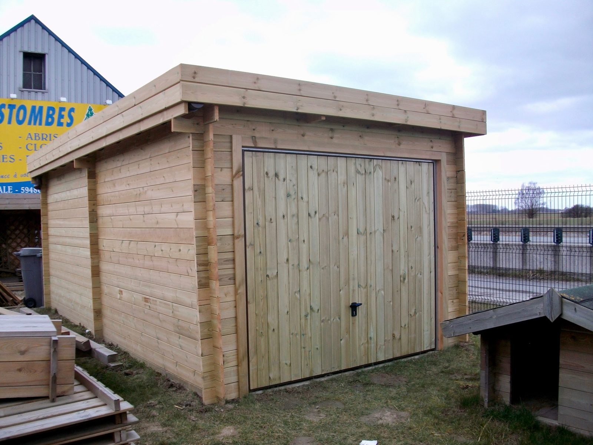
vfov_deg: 44.2
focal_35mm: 32
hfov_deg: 56.8
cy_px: 222
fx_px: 548
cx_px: 296
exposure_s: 1/136
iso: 80
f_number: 2.9
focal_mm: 5.7
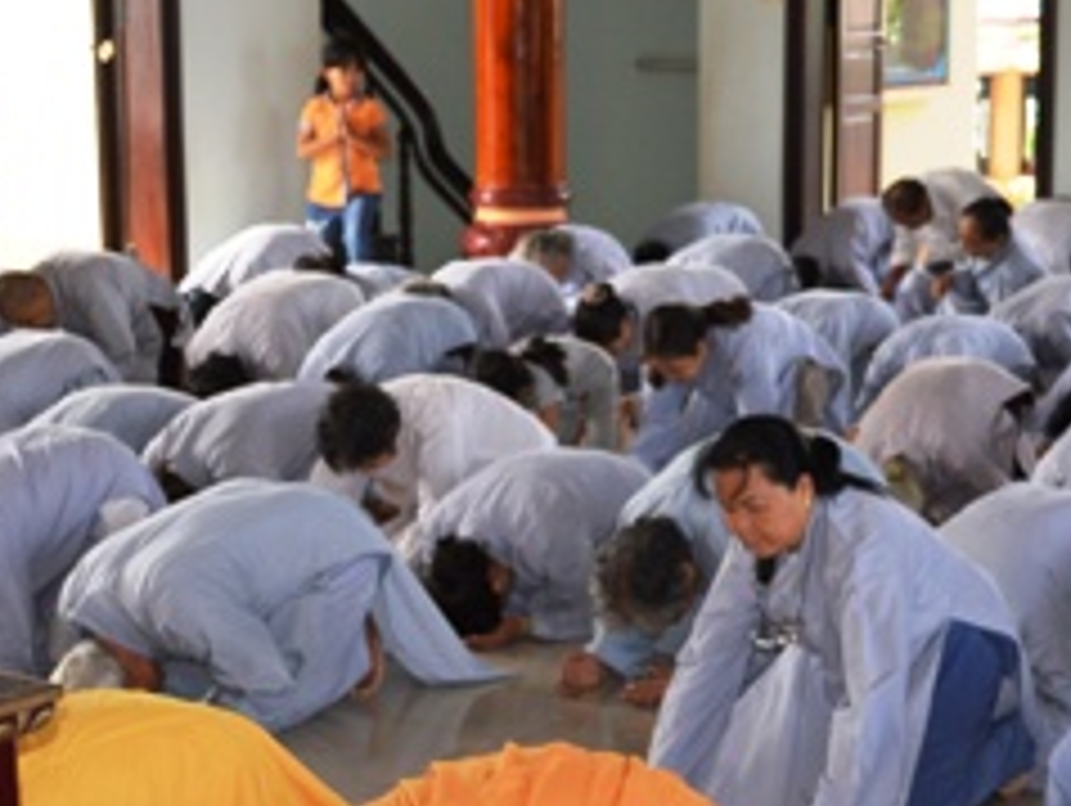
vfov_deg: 15.8
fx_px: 2880
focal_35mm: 93
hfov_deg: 21.0
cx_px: 693
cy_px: 621
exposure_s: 1/125
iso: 140
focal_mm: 24
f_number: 4
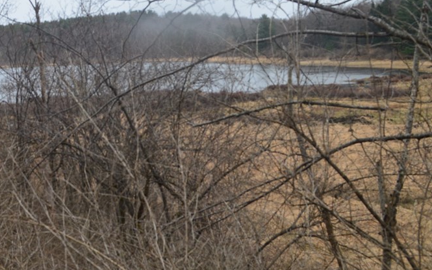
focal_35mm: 50
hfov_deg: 39.1
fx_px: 588
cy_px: 124
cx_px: 100
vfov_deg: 25.8
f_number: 8
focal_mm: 20
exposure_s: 1/80
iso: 400
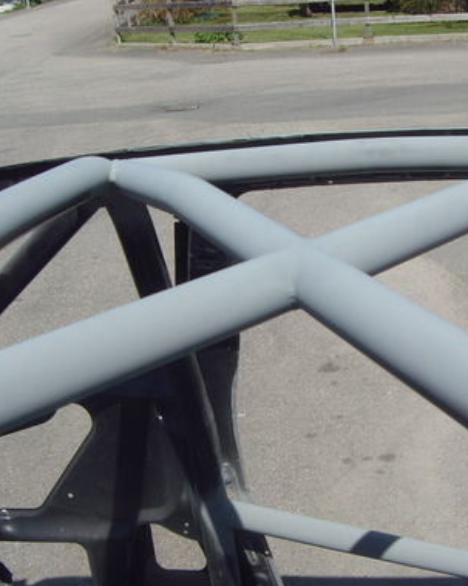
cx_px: 326
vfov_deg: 31.0
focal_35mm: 61
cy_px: 320
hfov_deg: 24.8
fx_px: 1057
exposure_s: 1/800
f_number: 4.3
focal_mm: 6.2
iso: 80
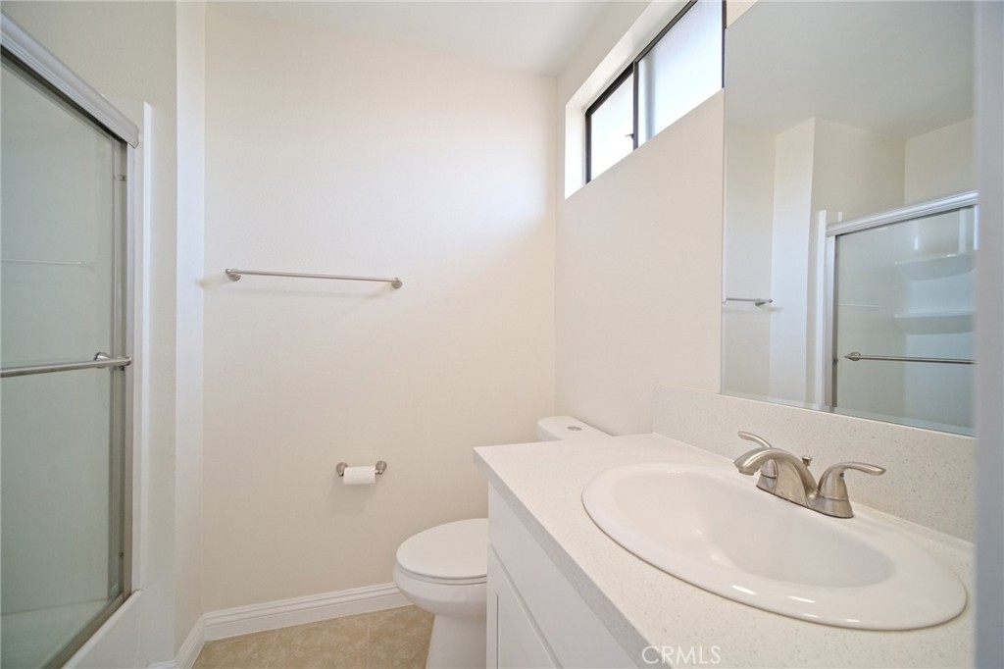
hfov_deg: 104.3
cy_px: 334
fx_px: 390
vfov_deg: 81.2
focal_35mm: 14
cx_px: 502
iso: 400
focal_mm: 9
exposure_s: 1/7
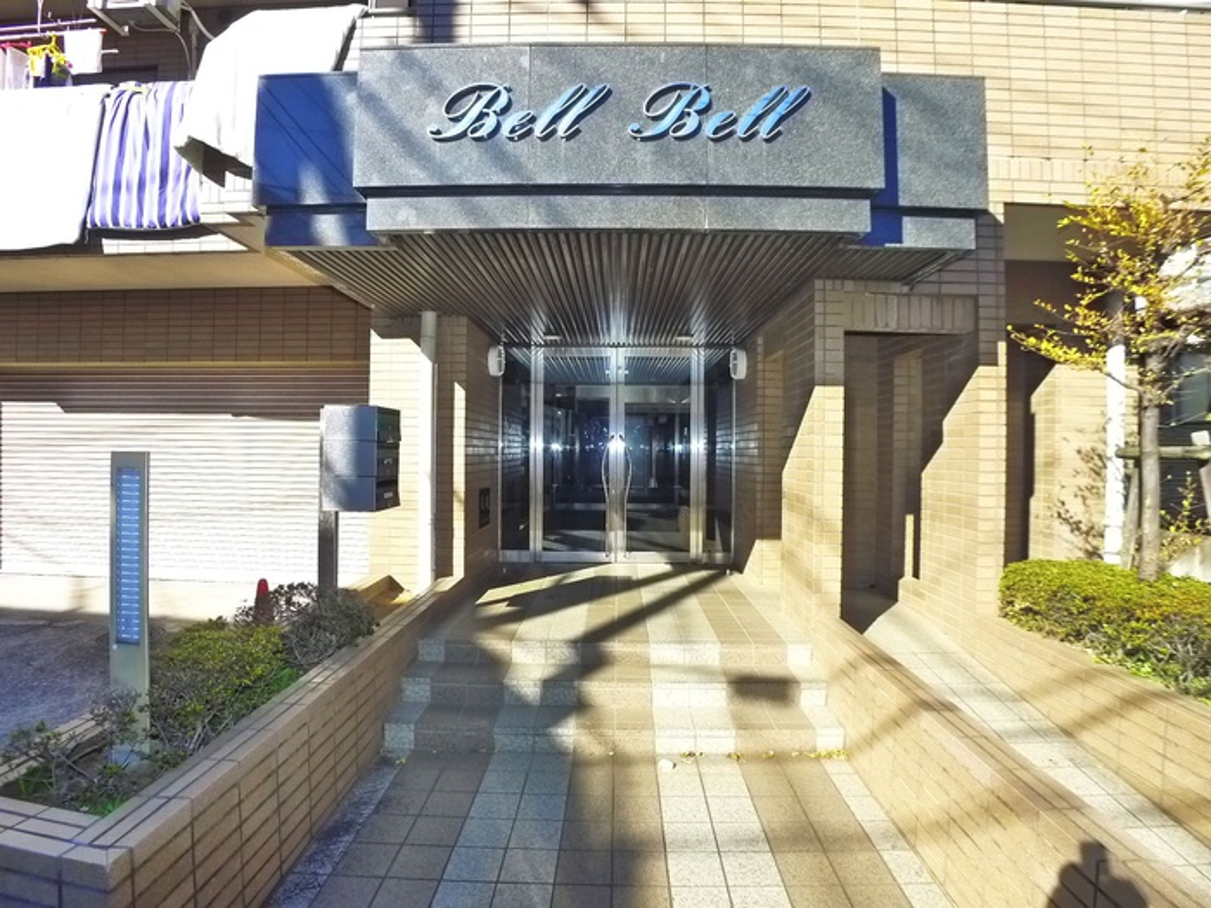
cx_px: 606
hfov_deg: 71.6
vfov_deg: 56.8
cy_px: 454
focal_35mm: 24
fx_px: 840
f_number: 3.2
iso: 400
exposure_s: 1/400
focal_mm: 5.1
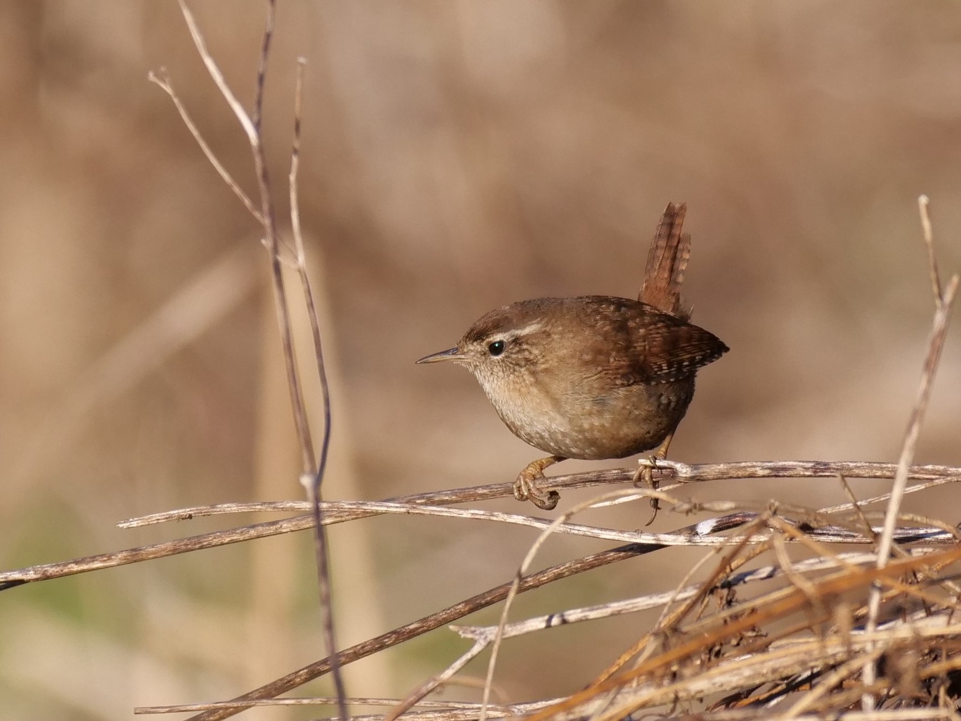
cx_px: 480
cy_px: 360
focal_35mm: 800
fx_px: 22218
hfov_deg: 2.5
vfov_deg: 1.9
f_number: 6.3
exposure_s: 1/1000
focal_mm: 400
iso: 400
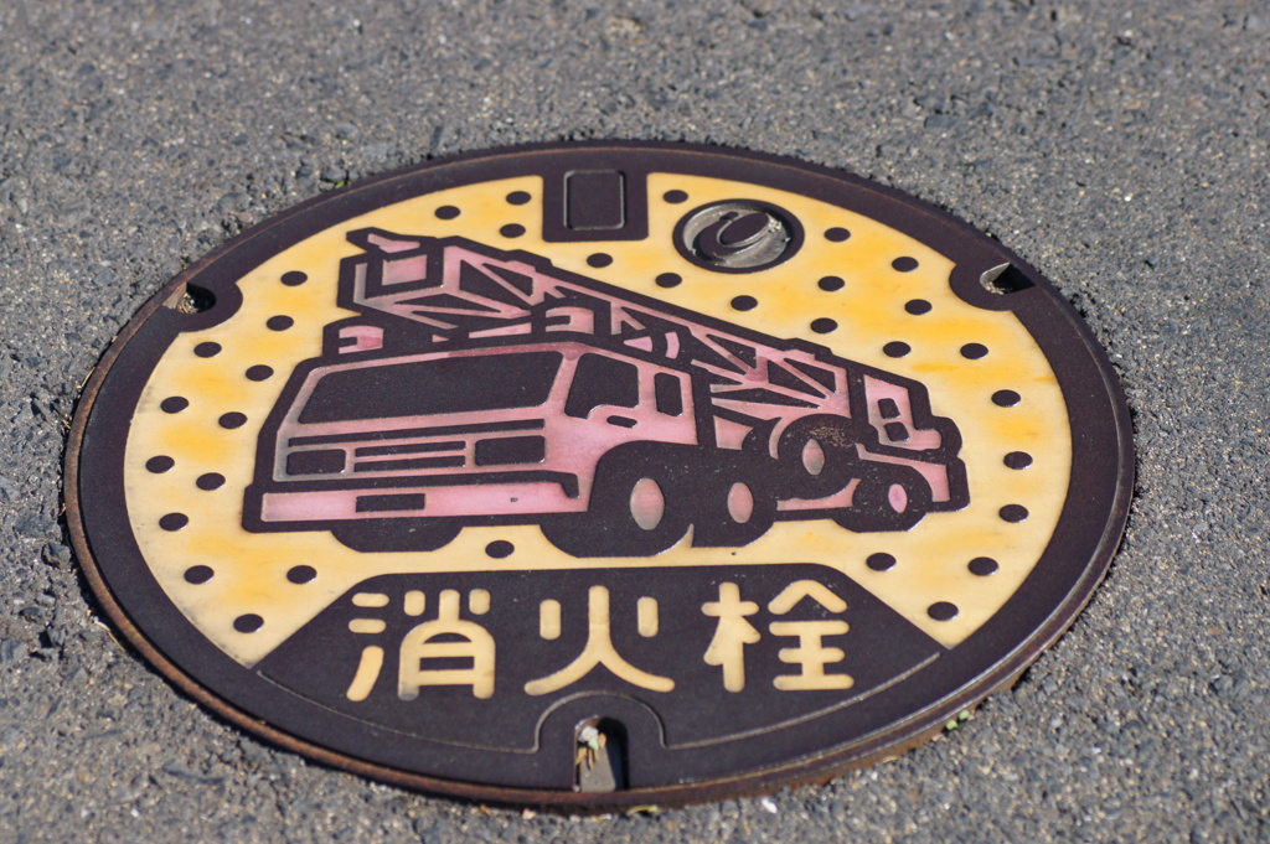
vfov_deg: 13.0
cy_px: 422
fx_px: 3701
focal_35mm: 105
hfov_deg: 19.5
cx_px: 635
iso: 100
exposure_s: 1/1000
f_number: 3.5
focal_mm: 70
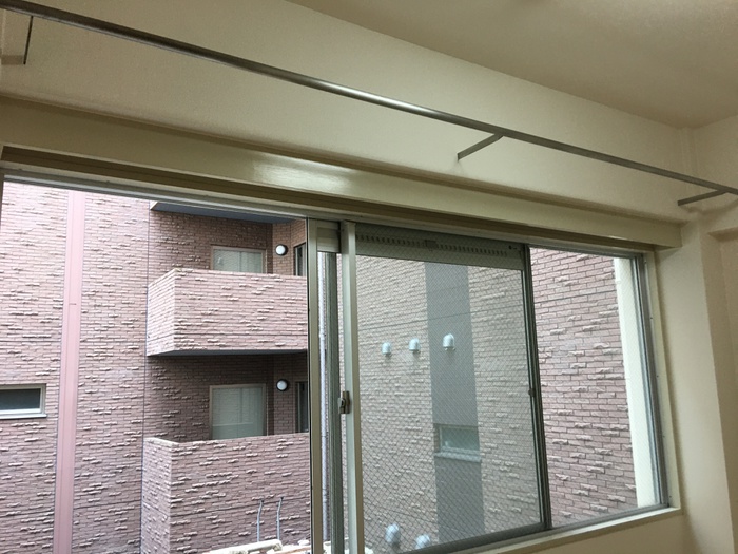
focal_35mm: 29
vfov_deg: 48.2
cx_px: 369
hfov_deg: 61.7
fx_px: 618
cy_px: 277
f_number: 2.2
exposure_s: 1/30
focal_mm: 4.15
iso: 40
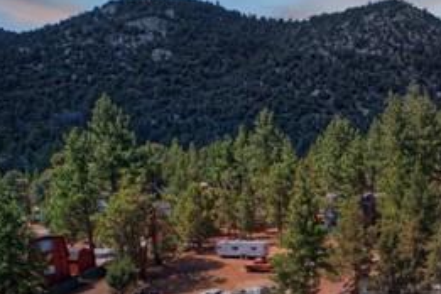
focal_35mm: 54
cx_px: 449
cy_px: 311
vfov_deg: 23.7
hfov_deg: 33.5
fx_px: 661
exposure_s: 1/2000
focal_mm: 8.4
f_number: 2.8
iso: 100
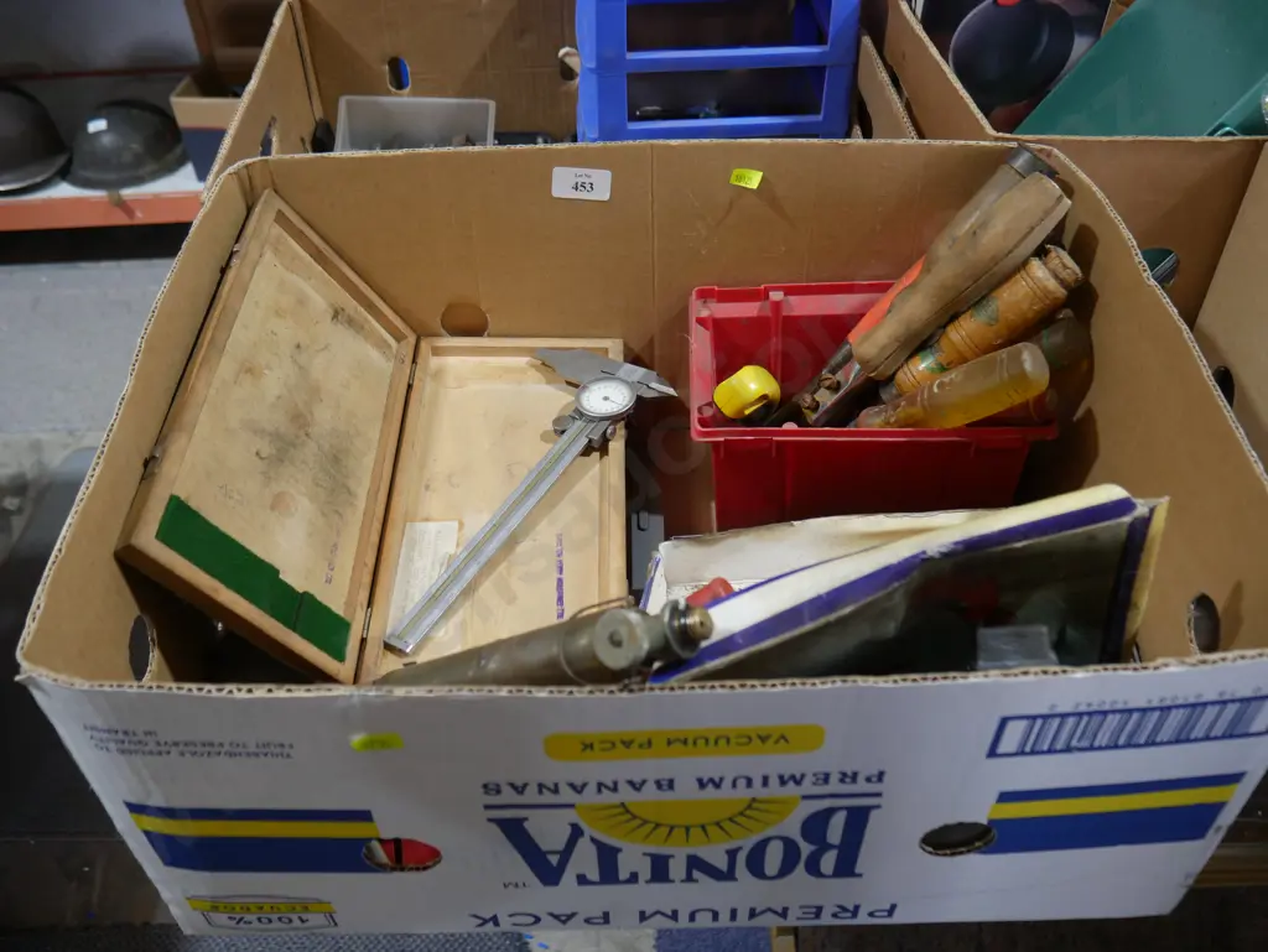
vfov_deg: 46.8
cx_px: 634
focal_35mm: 30
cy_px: 476
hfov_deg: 59.9
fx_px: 1099
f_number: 3.6
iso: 320
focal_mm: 15
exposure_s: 1/60
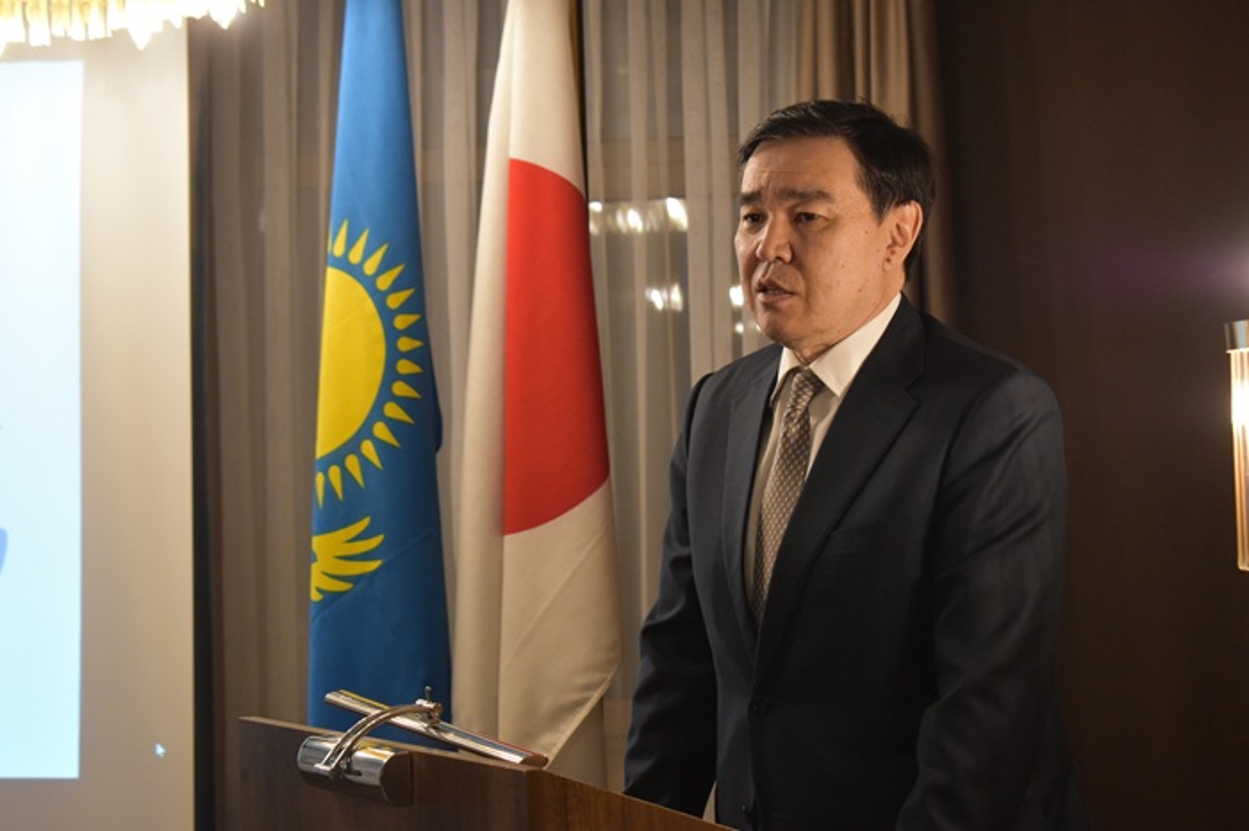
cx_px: 624
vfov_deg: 16.5
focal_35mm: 82
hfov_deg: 24.6
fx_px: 2861
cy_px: 416
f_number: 5.6
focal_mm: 55
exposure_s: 1/125
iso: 2500
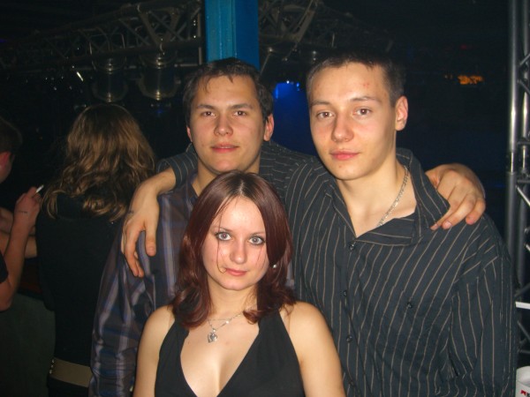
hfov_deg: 49.0
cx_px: 265
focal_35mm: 38
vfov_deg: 37.7
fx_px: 582
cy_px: 198
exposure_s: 1/60
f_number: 2.8
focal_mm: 7.9
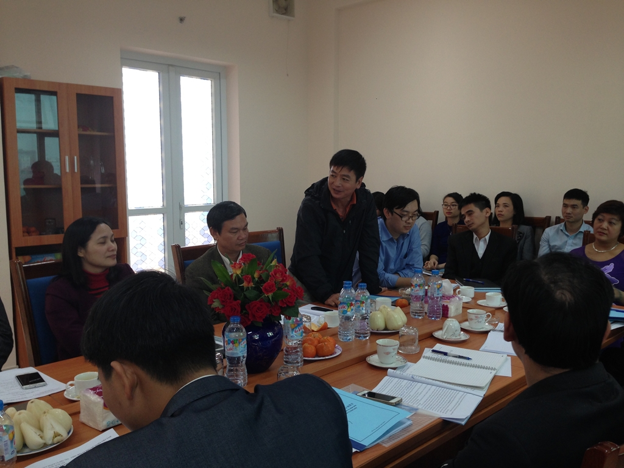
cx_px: 312
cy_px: 234
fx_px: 595
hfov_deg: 55.4
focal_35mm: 33
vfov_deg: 42.9
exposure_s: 1/20
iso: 64
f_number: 2.4
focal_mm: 4.12
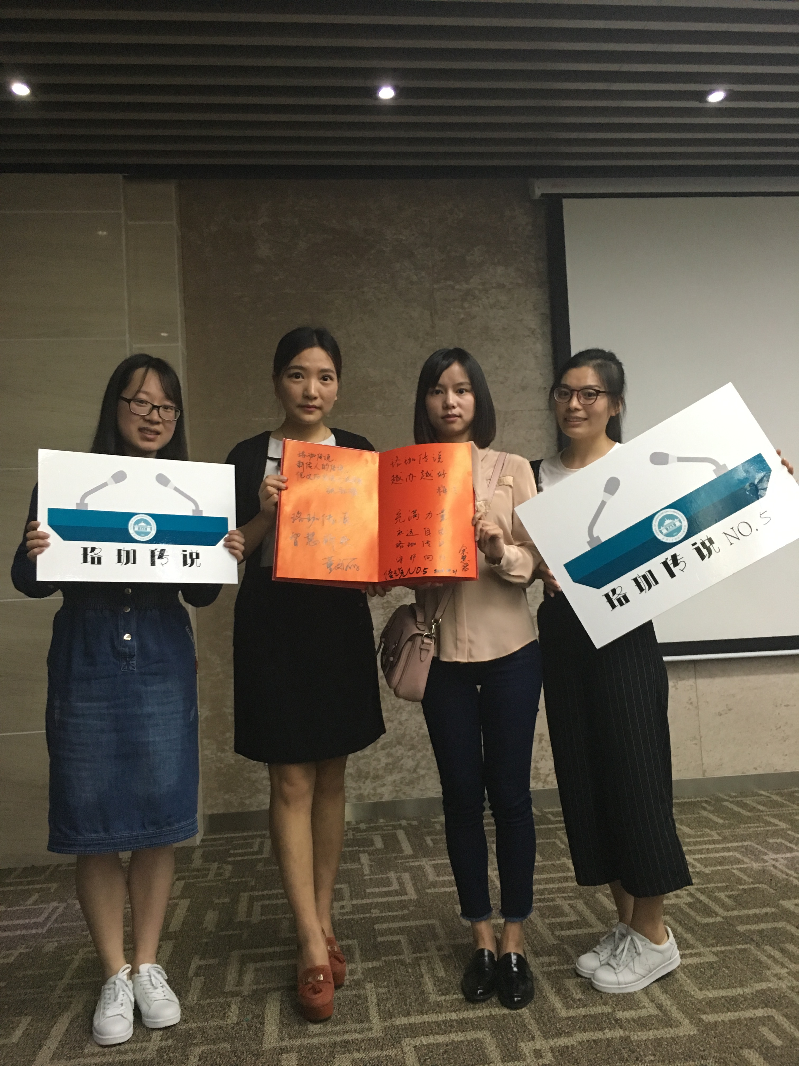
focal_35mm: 29
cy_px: 533
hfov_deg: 48.2
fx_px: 892
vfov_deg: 61.7
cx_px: 400
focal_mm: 4.15
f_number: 2.2
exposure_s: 1/33
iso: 200
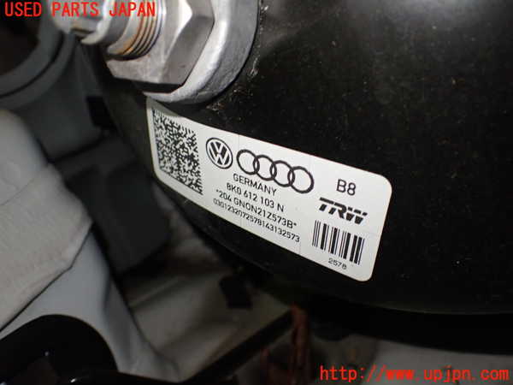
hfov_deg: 60.0
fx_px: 445
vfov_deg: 46.8
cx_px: 256
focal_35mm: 30
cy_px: 192
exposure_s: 1/125
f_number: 2.3
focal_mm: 5.4
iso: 320
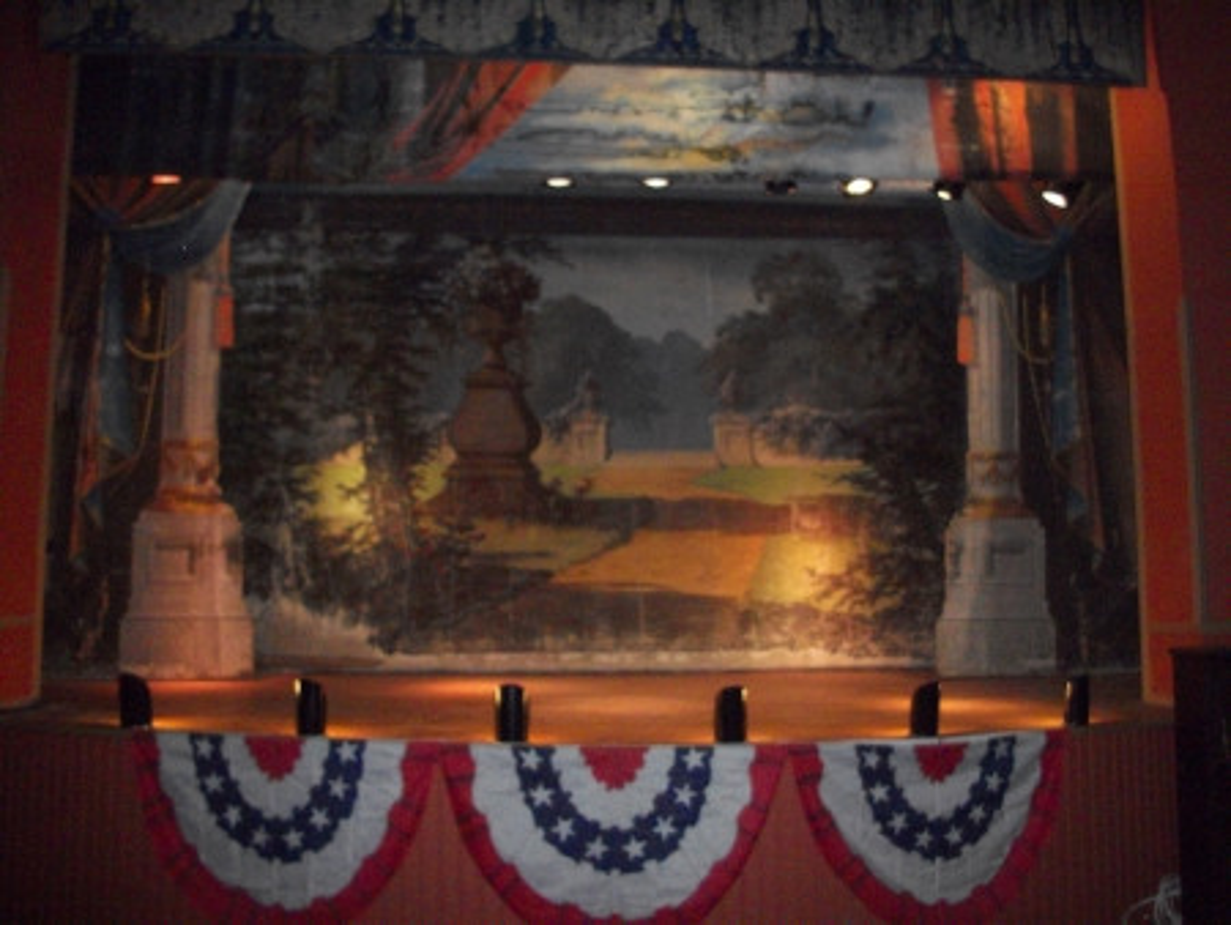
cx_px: 616
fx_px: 1245
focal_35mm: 35
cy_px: 462
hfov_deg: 52.6
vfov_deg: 40.7
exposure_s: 1/125
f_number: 3.1
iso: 640
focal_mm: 6.3
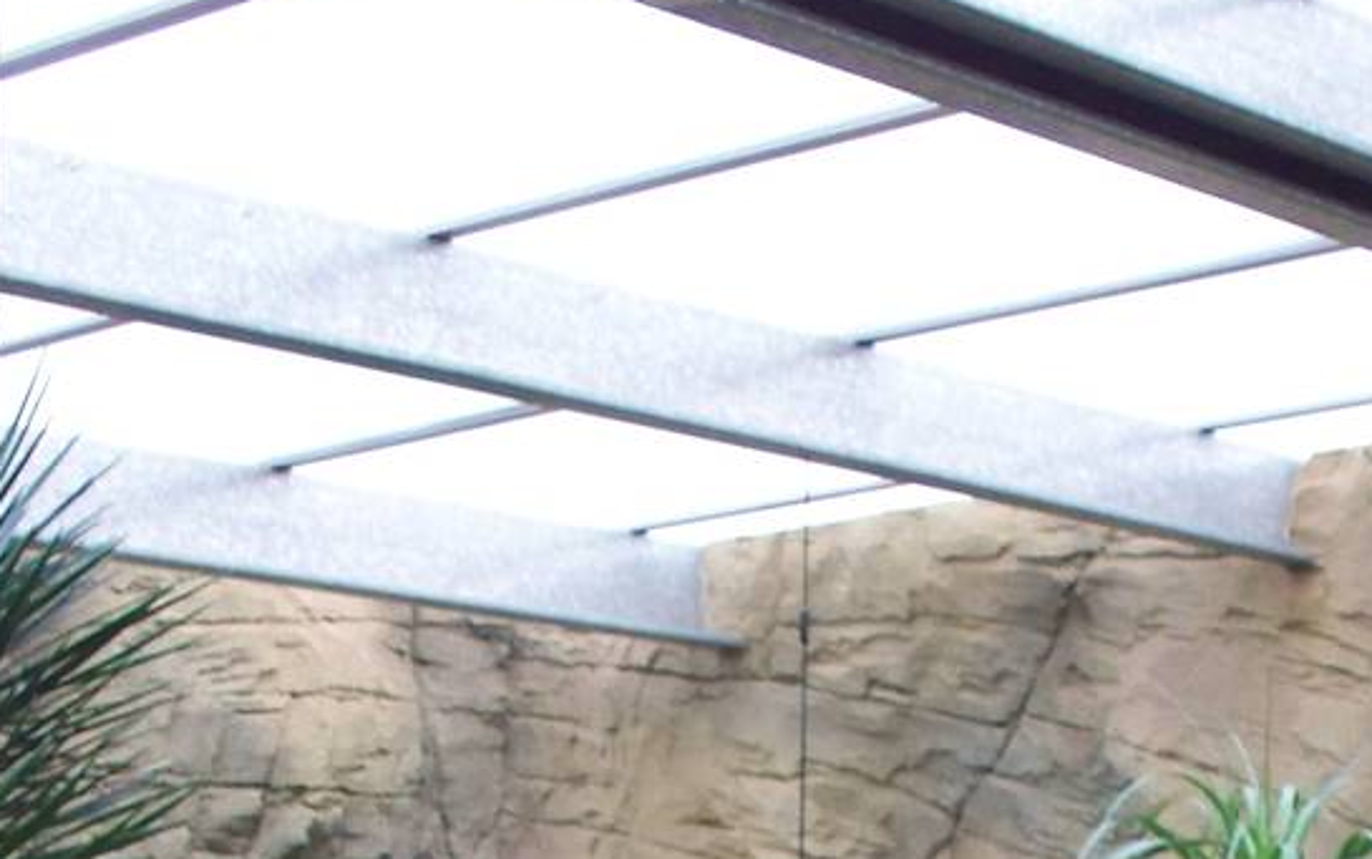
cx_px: 1239
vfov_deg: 11.1
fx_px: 4189
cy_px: 1433
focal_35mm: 112
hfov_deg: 18.3
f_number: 2.8
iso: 200
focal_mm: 7.54
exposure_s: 1/60
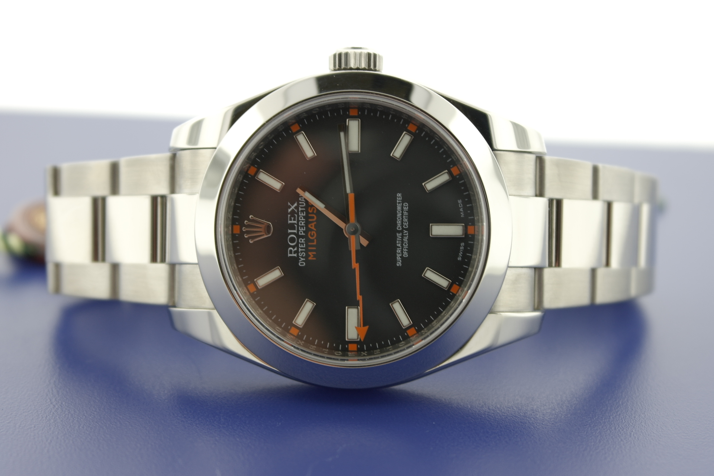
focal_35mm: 77
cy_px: 238
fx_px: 1527
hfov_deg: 26.3
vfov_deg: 17.7
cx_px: 357
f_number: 6.3
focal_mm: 50
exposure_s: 1/60
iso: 100
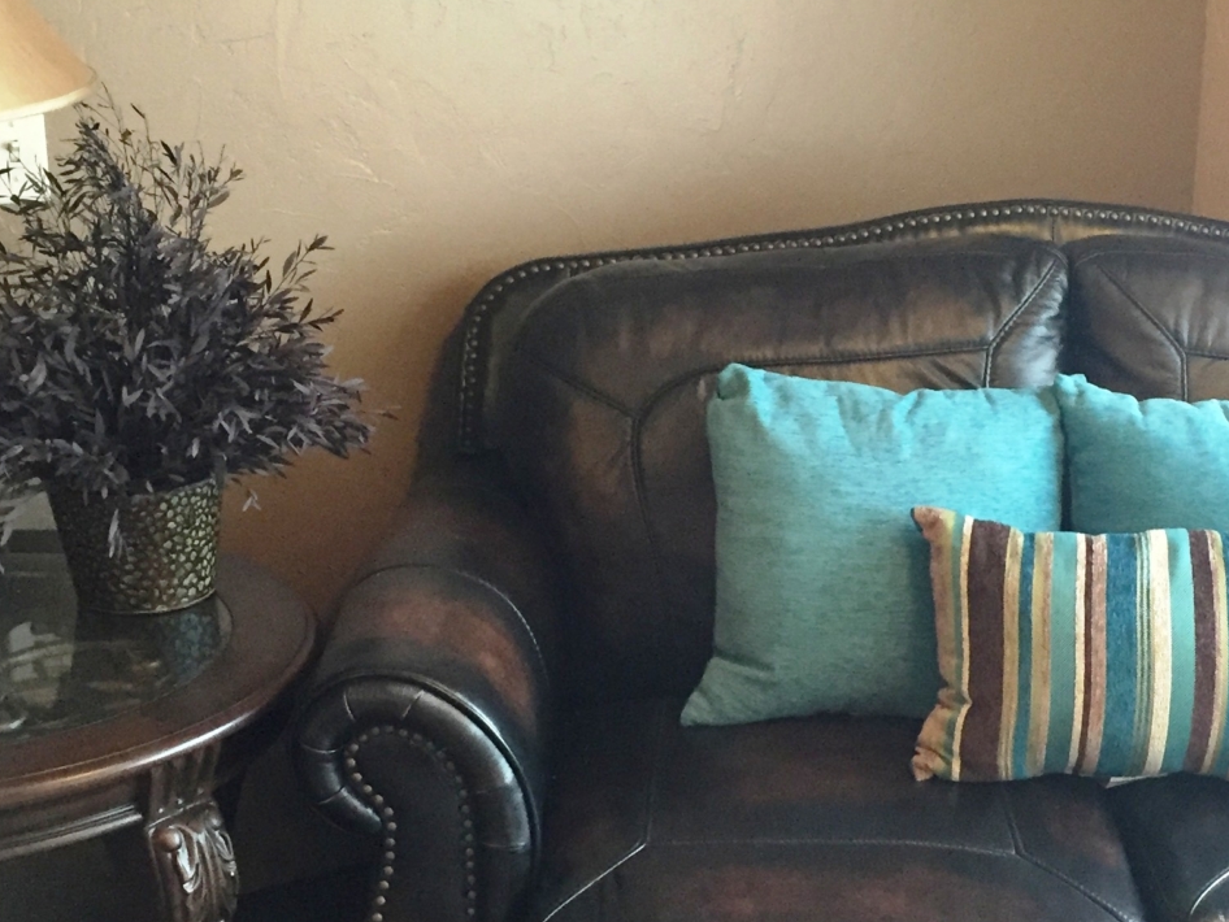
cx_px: 812
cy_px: 517
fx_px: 2237
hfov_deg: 30.5
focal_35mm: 63
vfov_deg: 23.3
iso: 250
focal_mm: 4.15
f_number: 2.2
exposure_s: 1/15
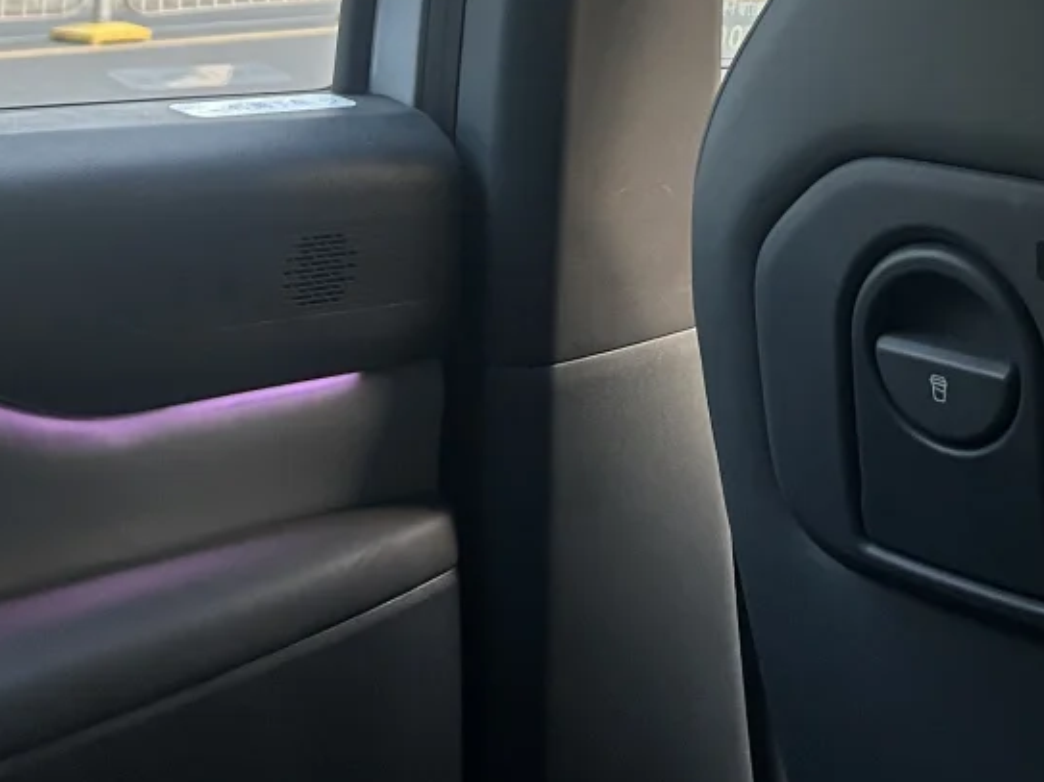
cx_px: 604
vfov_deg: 19.9
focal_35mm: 69
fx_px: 2081
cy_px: -167
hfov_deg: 28.1
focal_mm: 5.7
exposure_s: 1/116
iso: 125
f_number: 1.5
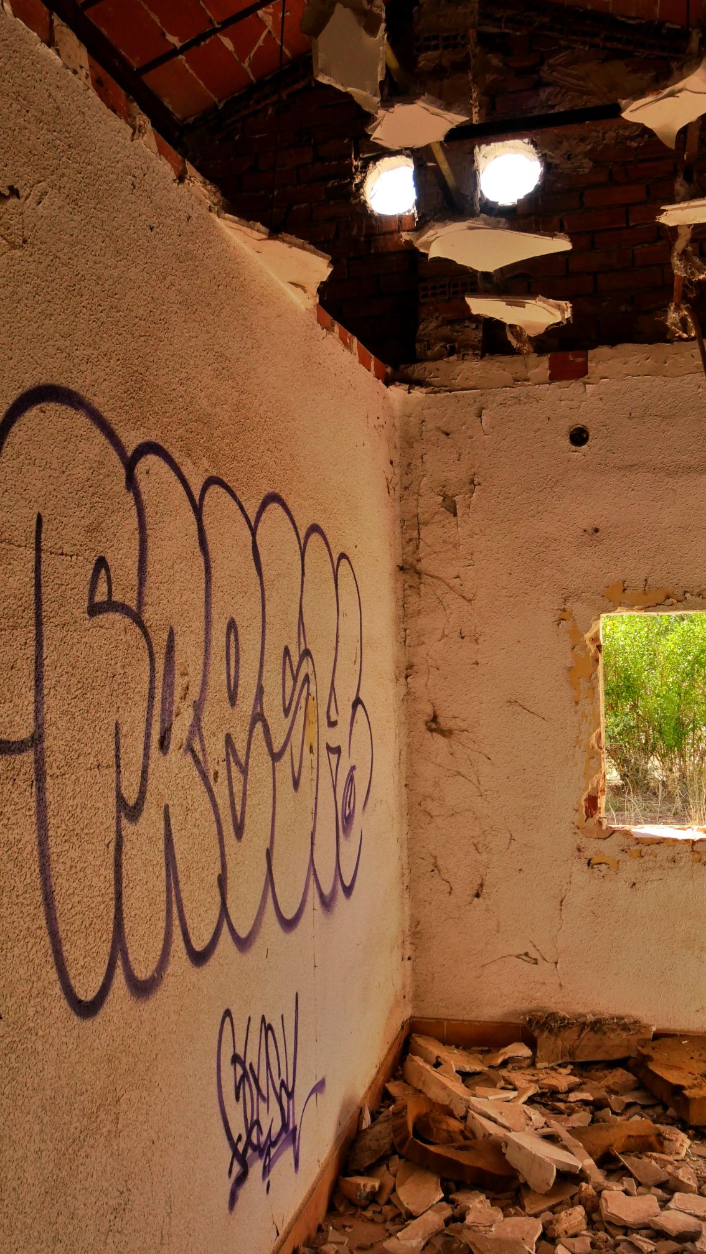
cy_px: 622
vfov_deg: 62.6
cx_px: 372
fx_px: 1031
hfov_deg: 37.8
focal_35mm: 31
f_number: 11
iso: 500
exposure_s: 1/60
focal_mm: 14
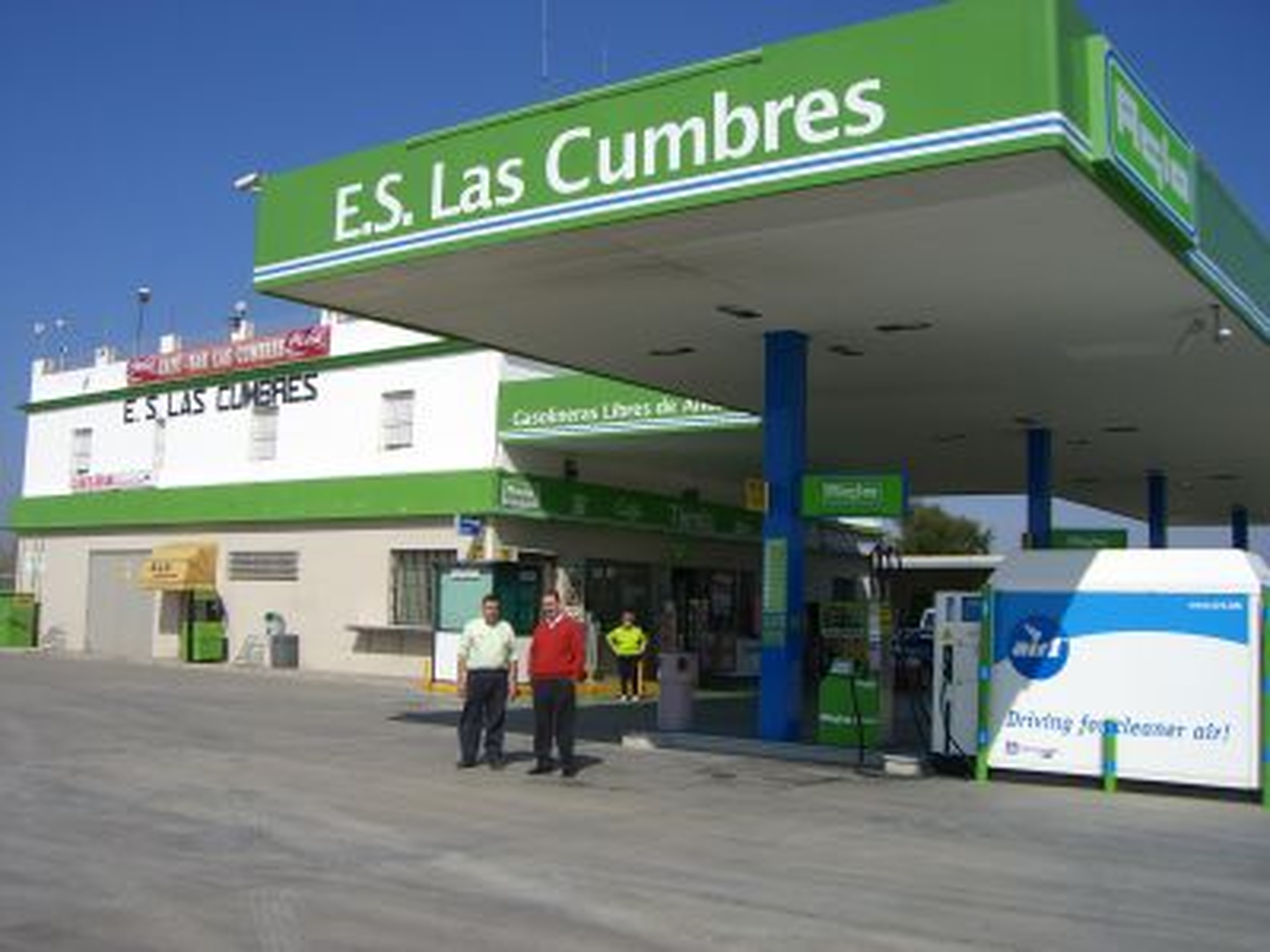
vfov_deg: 37.7
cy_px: 476
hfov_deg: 49.0
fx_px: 1394
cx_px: 635
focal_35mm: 38
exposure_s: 1/1250
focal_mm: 6.2
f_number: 4.3
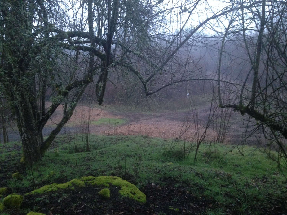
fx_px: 274
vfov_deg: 42.9
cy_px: 108
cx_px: 144
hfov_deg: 55.4
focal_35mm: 33
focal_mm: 4.12
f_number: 2.4
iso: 320
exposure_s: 1/20
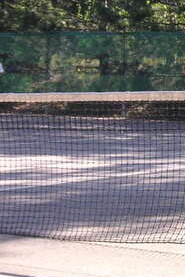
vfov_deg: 13.7
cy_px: 93
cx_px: 368
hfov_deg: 8.7
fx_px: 1155
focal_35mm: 150
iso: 50
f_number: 3.4
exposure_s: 1/180
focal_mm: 8.4
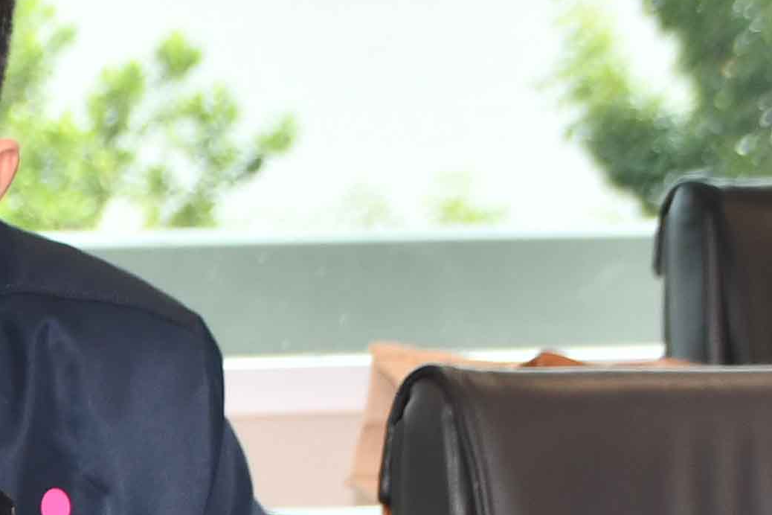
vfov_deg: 3.9
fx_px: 7591
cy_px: 350
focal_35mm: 354
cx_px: -703
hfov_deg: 5.7
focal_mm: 44
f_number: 4.5
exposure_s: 1/60
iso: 320
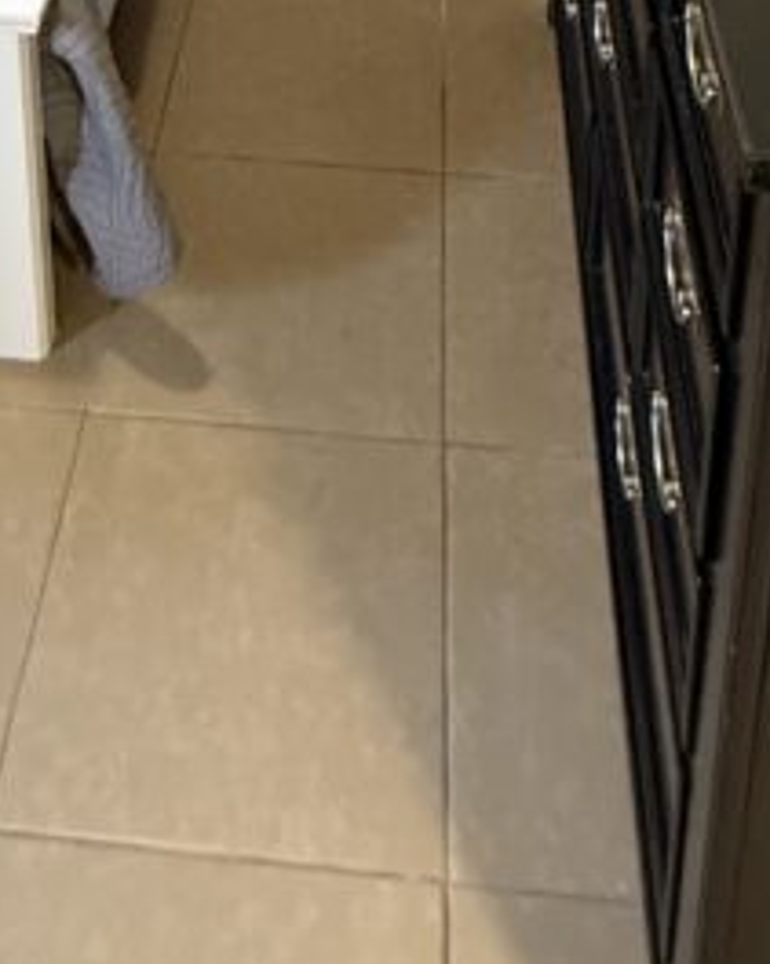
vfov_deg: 25.3
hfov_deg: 28.5
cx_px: 281
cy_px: -533
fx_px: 1511
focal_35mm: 53
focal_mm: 2.22
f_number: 2.2
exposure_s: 1/60
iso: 640
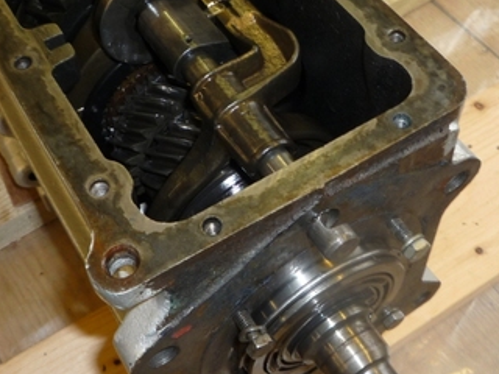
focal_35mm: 50
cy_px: 143
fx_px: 721
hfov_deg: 38.2
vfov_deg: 29.0
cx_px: 240
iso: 100
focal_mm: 4.4
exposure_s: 1/30
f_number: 4
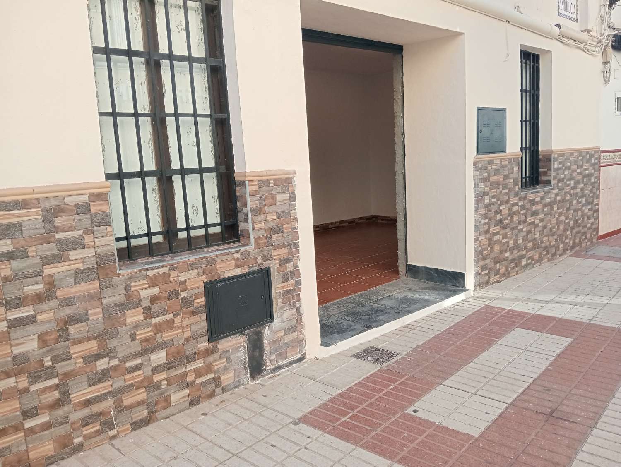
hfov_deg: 63.4
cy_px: 234
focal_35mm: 28
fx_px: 503
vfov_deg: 49.8
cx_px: 310
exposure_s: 1/375
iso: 101
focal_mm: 3.98
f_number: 1.8
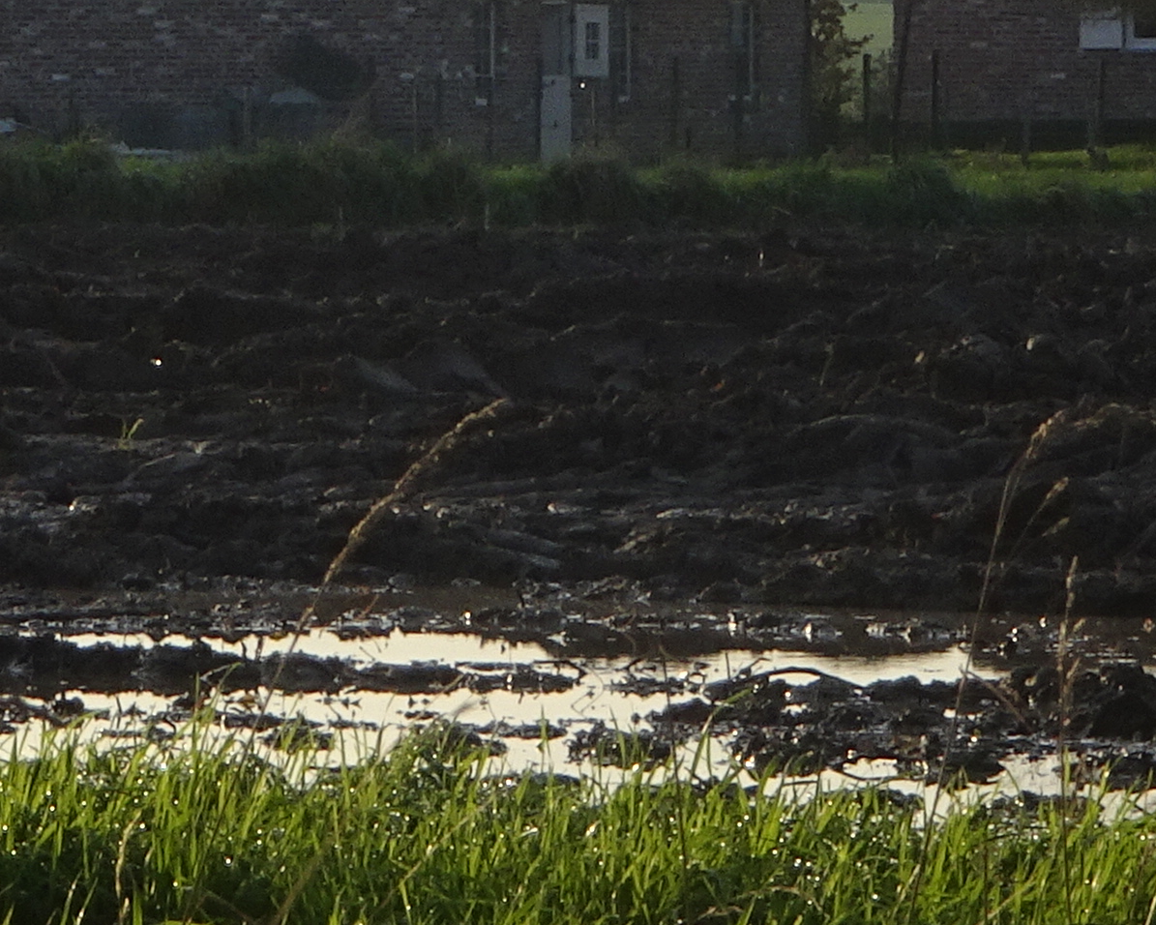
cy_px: -41
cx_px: 15
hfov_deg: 4.5
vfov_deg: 3.6
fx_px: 14780
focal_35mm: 432
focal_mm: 18.53
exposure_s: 1/160
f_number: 5
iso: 80
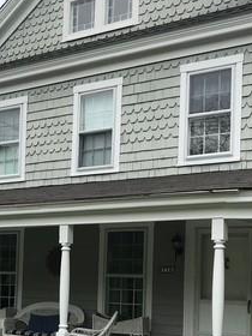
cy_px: 271
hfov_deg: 22.7
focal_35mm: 64
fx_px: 621
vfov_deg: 29.5
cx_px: 55
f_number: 1.8
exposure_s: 1/2660
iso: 20
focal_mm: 3.99
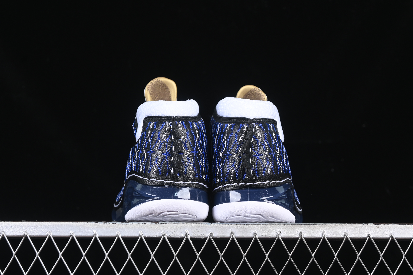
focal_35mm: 75
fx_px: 860
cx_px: 206
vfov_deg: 18.2
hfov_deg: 27.0
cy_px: 138
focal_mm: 50
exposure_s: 1/60
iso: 160
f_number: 6.3
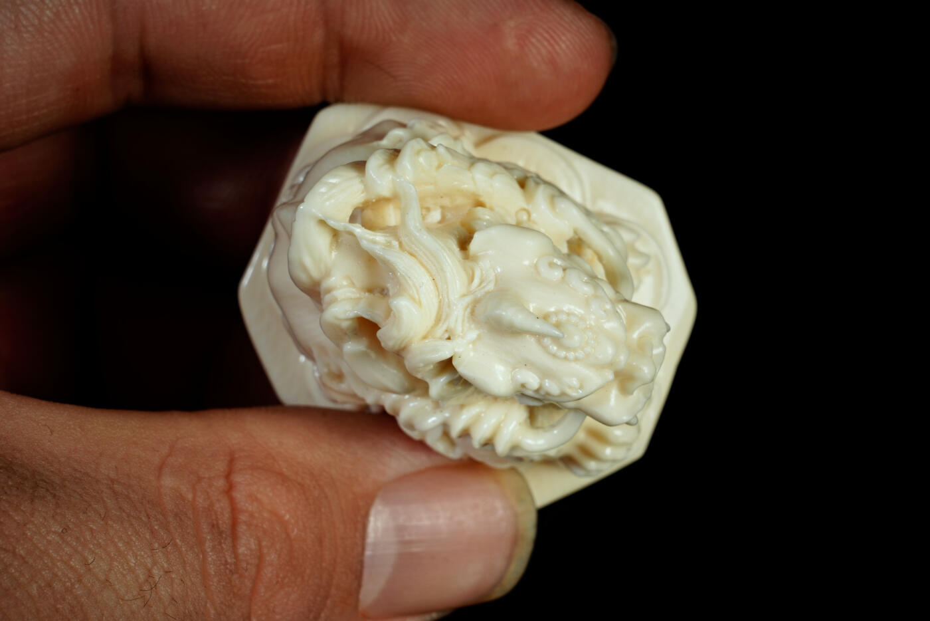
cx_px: 465
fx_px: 4056
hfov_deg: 13.1
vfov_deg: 8.7
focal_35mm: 157
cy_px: 310
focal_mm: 105
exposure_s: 1/160
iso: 100
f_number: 20
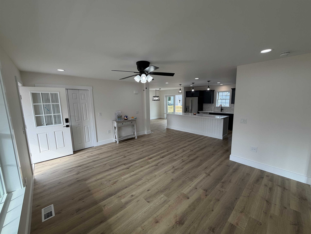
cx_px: 156
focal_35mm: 14
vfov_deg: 85.7
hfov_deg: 102.1
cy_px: 117
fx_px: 126
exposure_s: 1/120
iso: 32
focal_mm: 2.22
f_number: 2.2
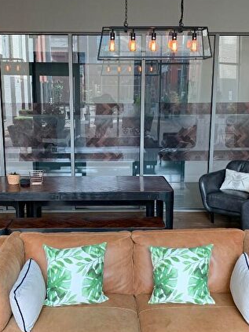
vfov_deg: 43.8
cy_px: 182
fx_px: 413
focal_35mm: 43
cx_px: 113
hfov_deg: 33.6
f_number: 1.8
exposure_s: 1/121
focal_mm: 4.25
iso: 80
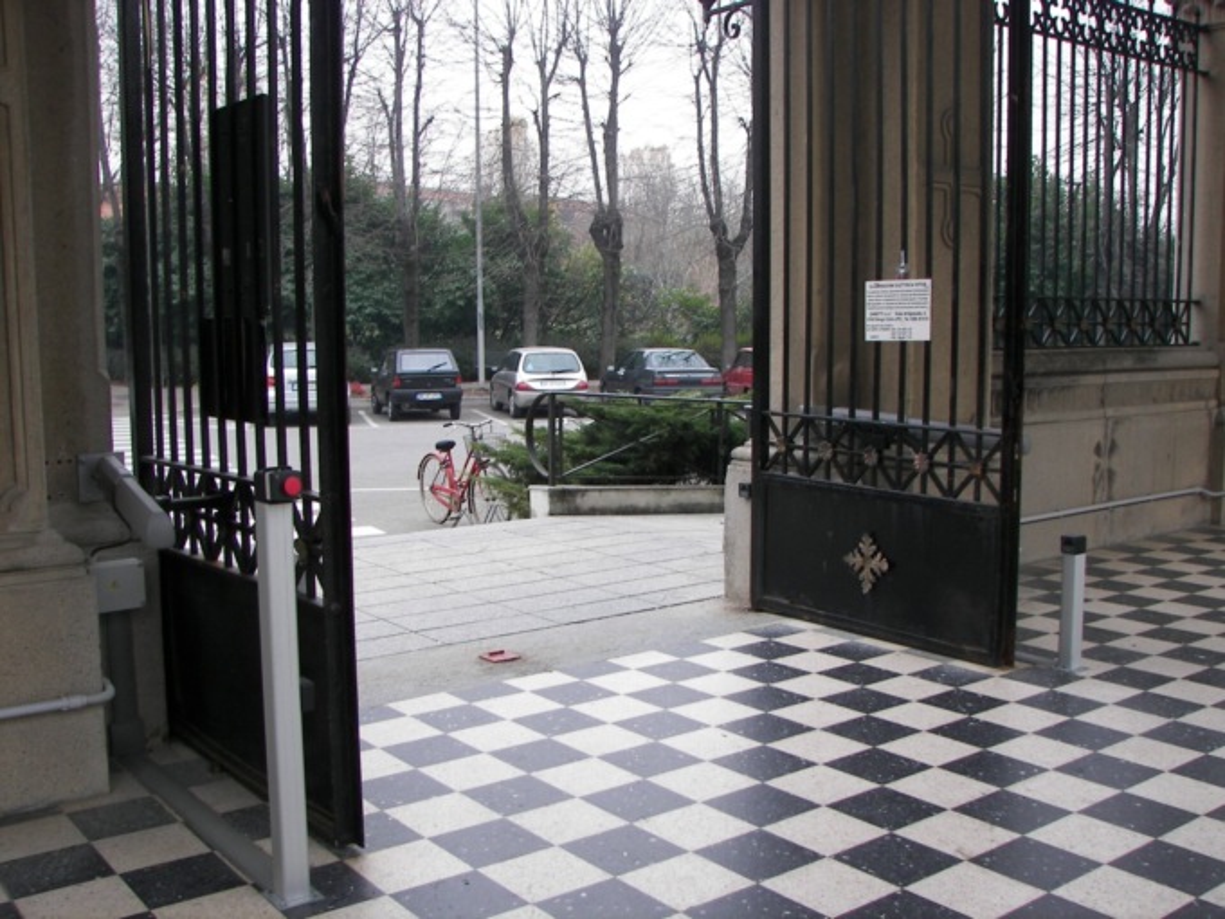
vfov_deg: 39.7
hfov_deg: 51.4
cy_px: 460
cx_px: 612
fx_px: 1274
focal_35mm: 36
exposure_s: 1/60
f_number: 2.8
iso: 50
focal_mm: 6
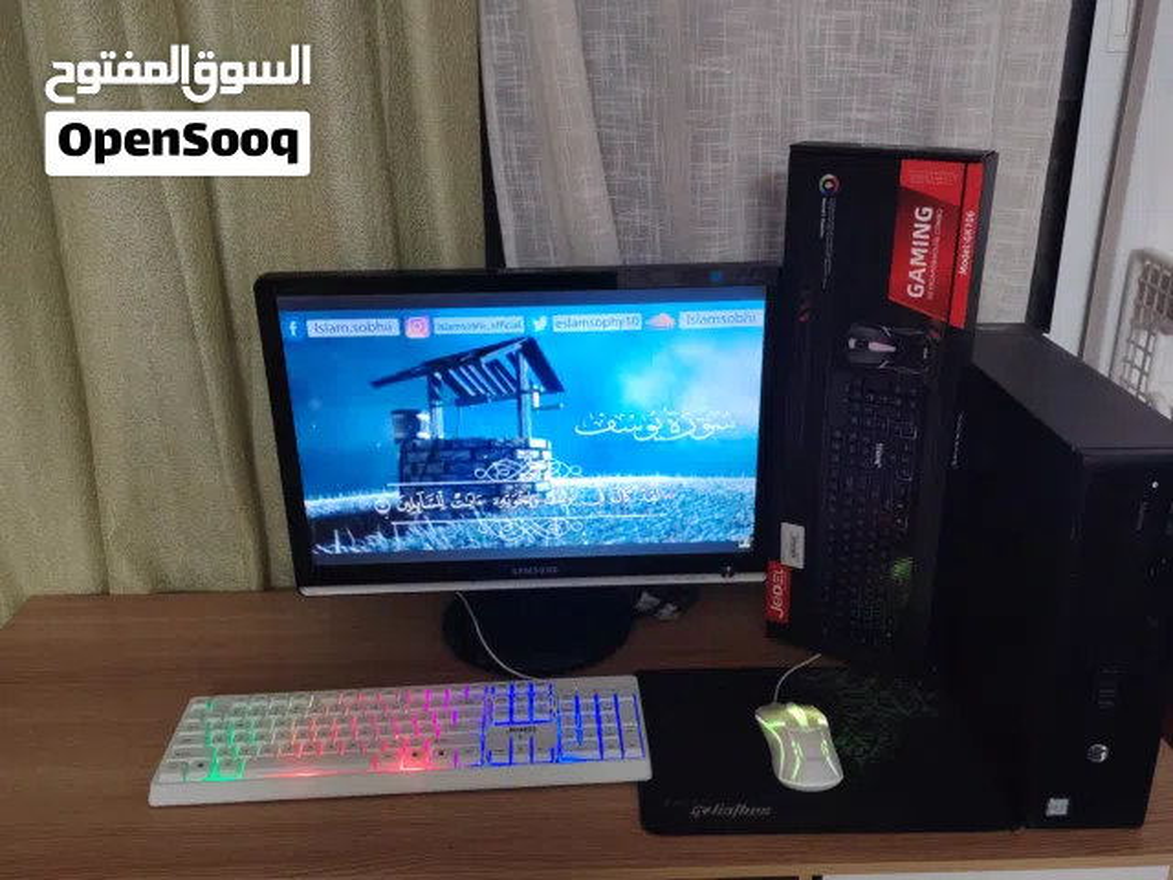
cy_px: 440
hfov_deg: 58.4
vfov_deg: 45.4
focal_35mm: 31
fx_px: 1050
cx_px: 586
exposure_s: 1/25
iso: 900
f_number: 1.75
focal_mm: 5.25
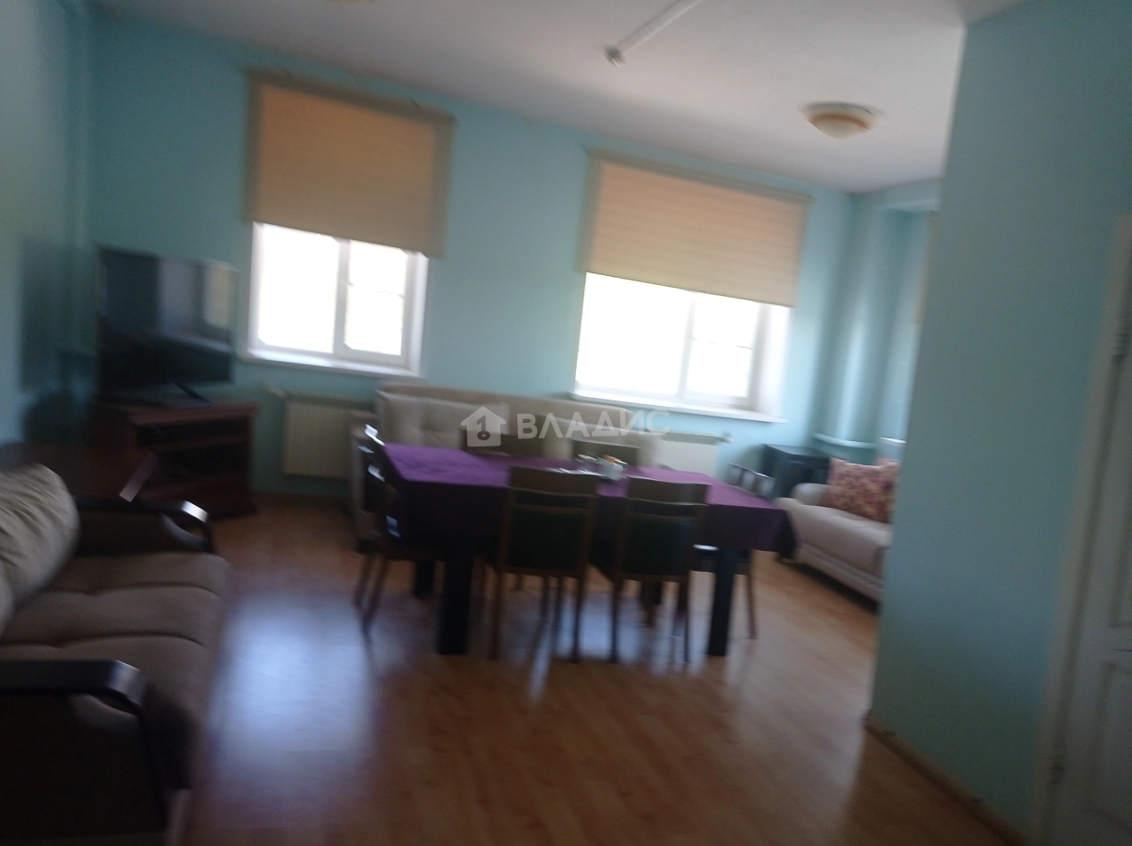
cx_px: 566
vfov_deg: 49.7
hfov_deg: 63.5
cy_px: 423
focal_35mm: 28
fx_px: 915
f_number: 1.79
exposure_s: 1/124
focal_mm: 4.74
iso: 100
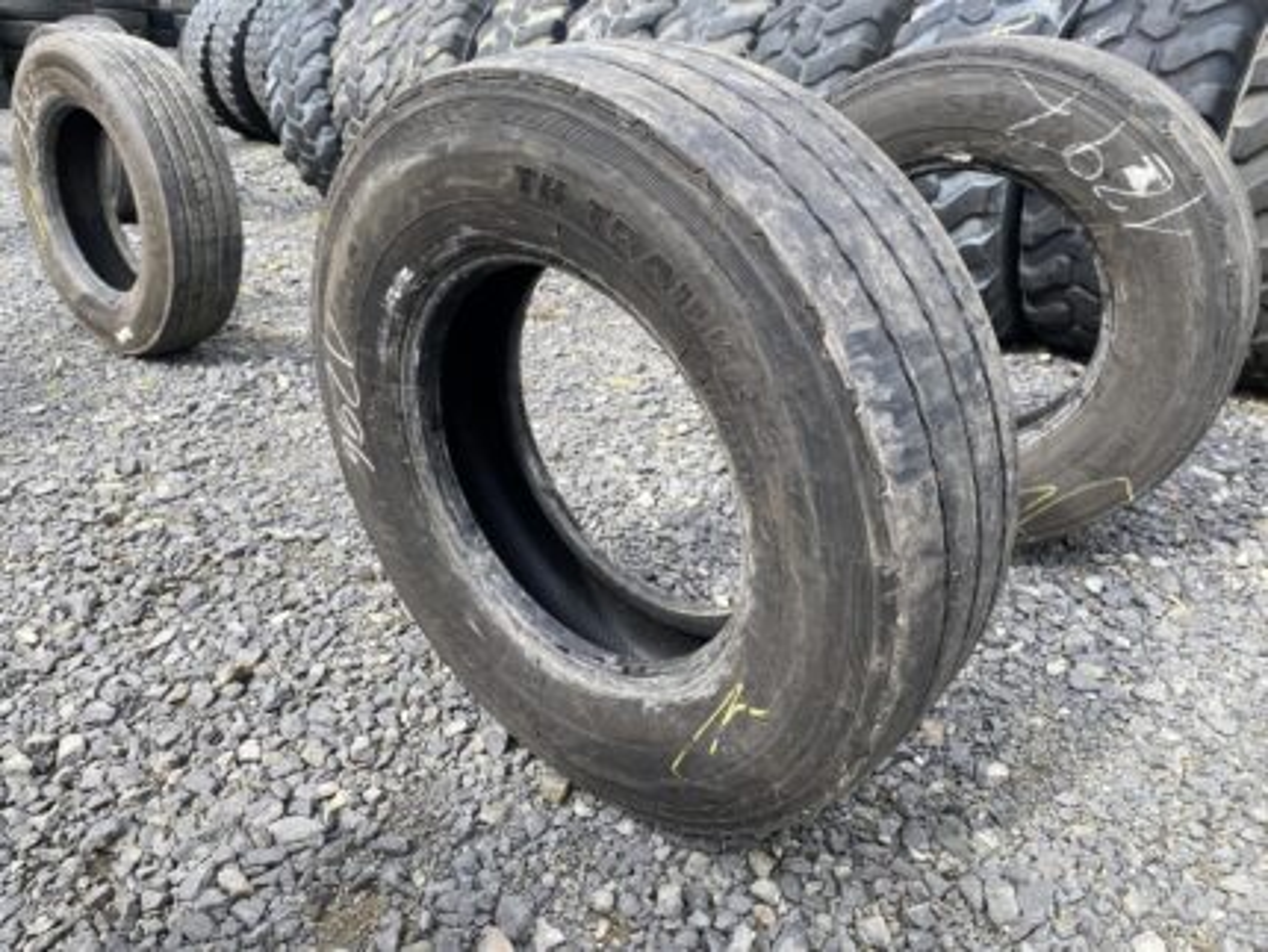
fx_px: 953
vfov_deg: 53.1
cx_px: 634
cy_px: 476
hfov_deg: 67.3
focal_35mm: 26
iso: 32
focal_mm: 4.25
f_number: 1.8
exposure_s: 1/591
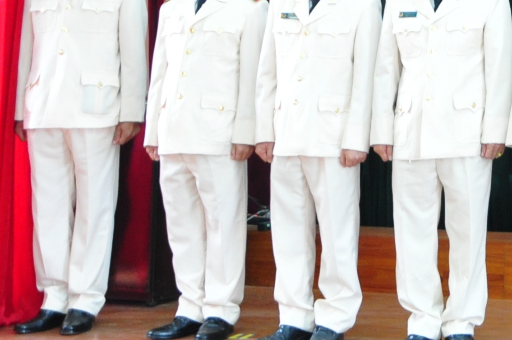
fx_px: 1449
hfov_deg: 16.7
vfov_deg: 12.8
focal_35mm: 102
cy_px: -151
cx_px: 921
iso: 800
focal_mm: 18
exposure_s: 1/40
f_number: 4
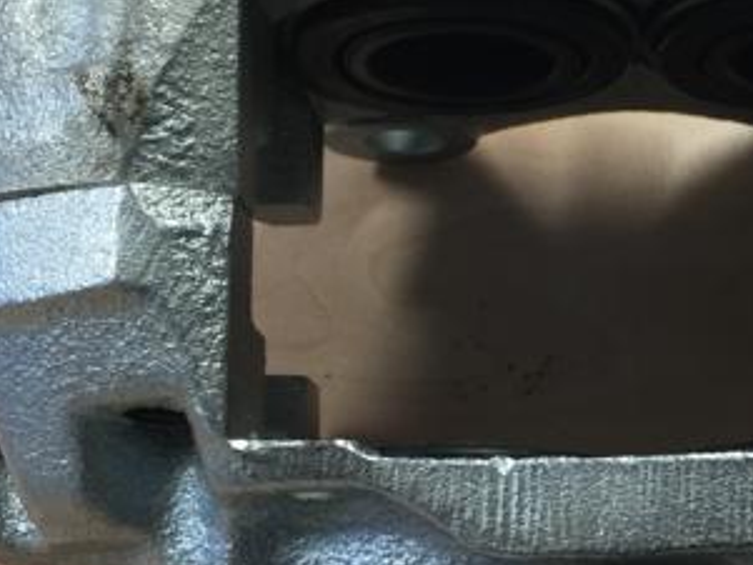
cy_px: 385
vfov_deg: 19.1
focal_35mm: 77
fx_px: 1676
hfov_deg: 25.0
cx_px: 588
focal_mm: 4.15
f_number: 2.2
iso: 40
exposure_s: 1/17
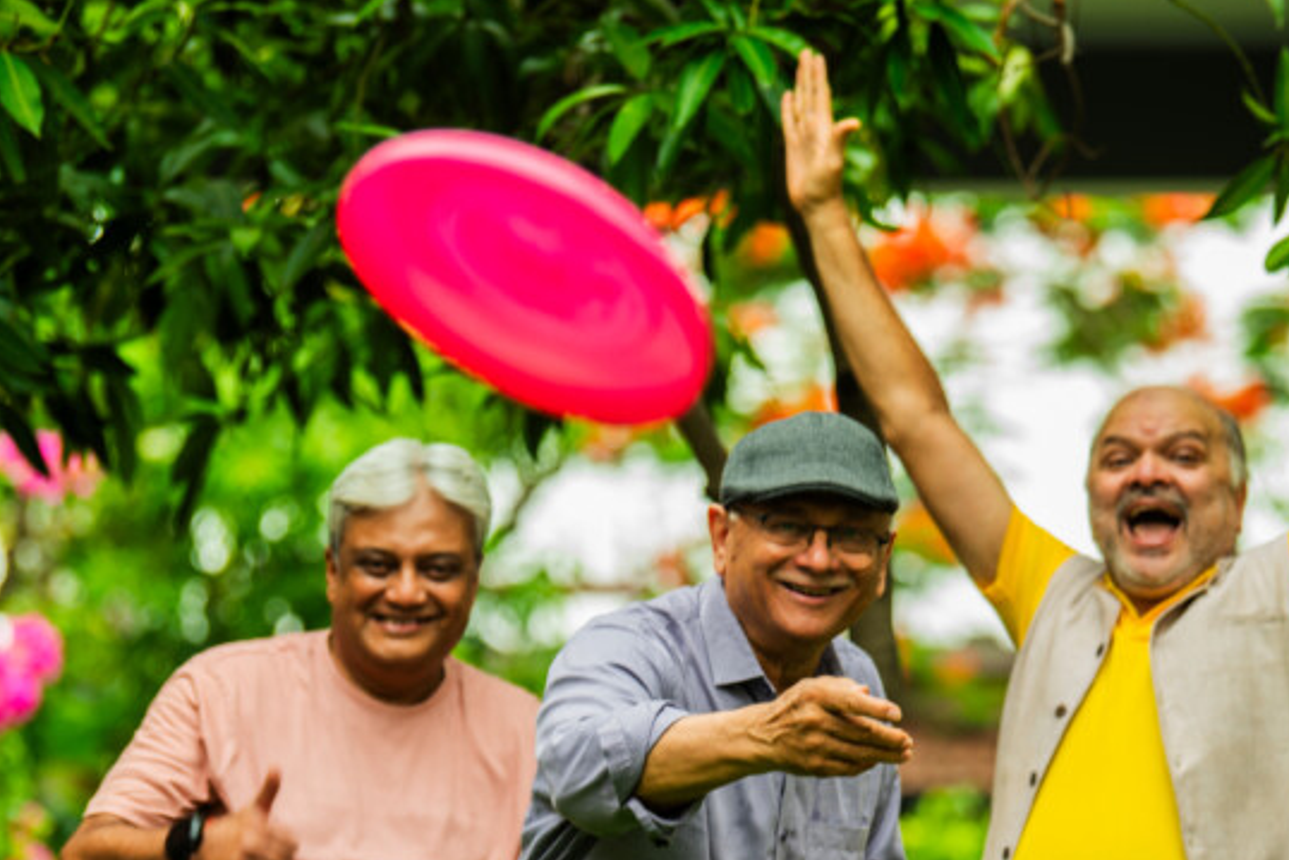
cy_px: 653
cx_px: 958
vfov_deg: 5.8
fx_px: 8523
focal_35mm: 238
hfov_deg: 8.6
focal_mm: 125
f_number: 2.8
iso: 80
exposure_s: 1/160
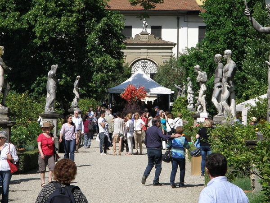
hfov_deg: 10.8
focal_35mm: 183
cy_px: 102
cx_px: 135
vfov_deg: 8.1
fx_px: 1427
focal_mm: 32.46
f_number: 5.6
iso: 64
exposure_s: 1/400
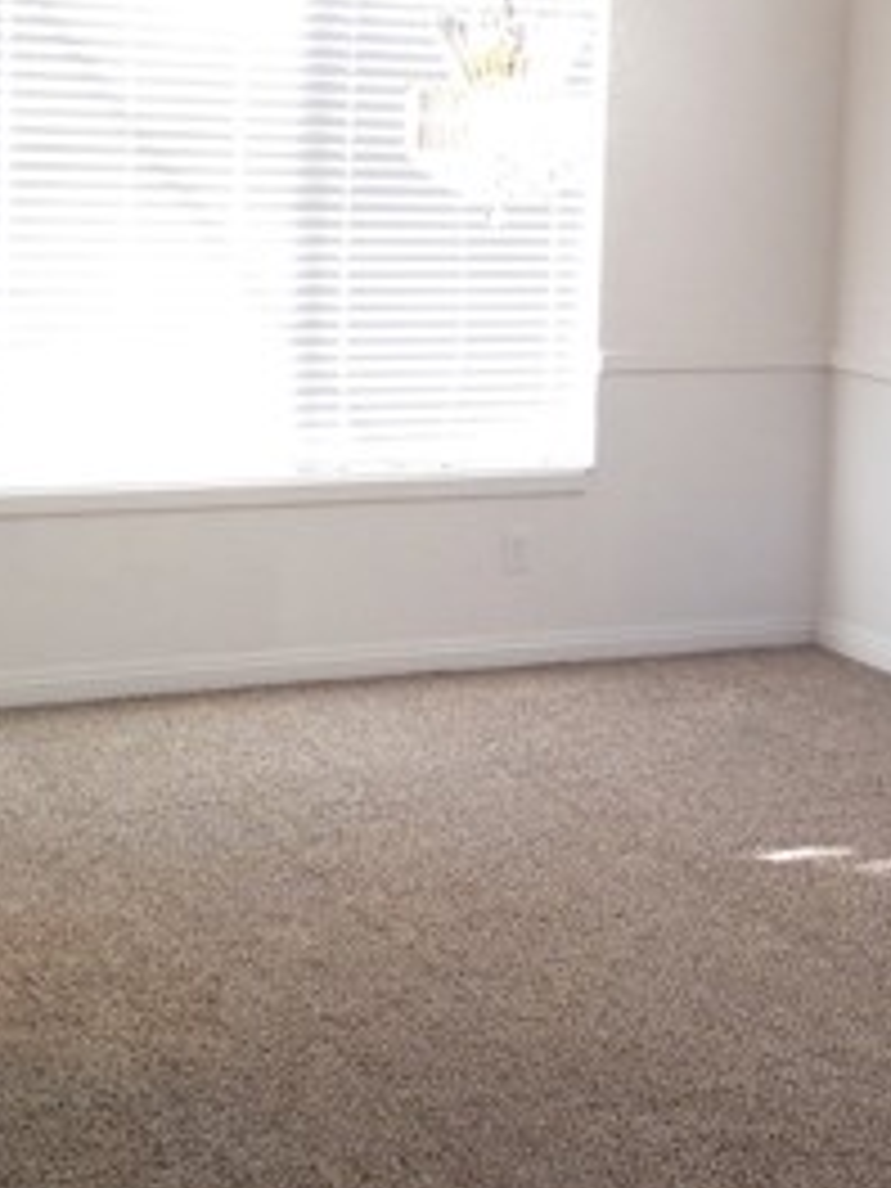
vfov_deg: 24.3
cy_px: 392
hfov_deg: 18.2
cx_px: 765
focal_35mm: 80
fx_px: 2746
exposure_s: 1/24
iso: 50
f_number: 2.4
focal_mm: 4.12
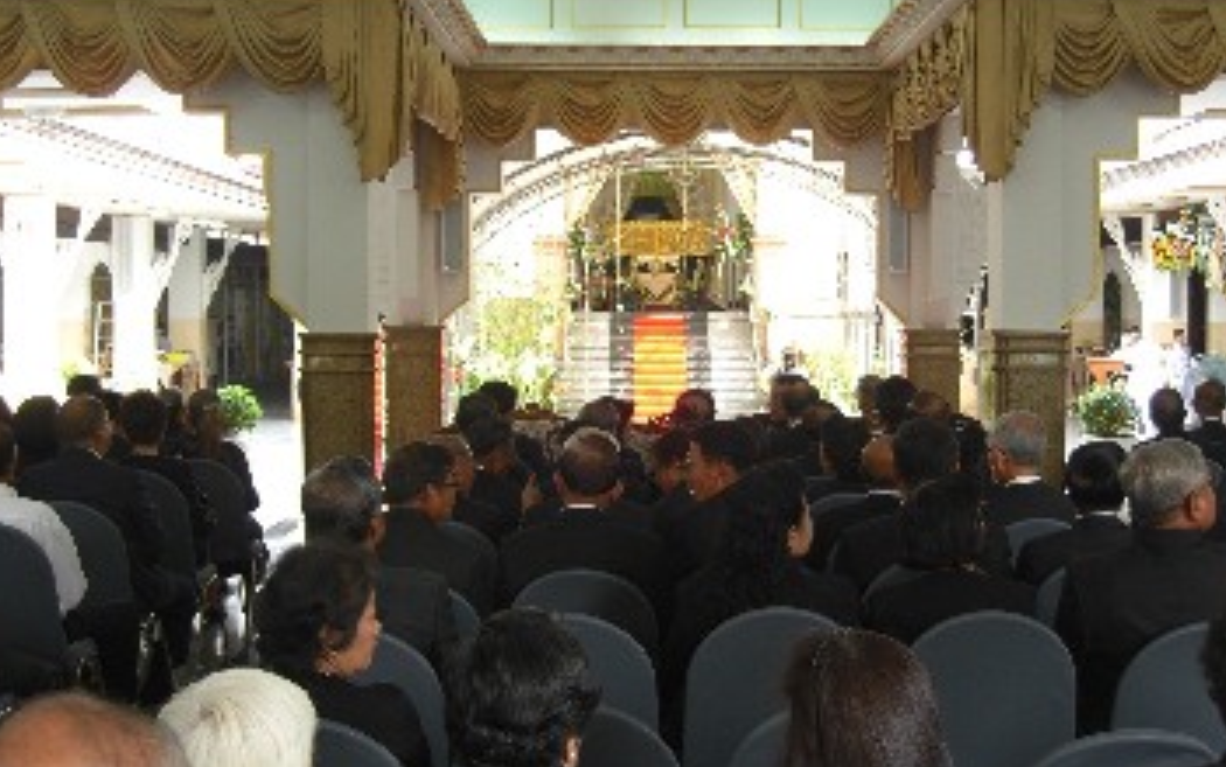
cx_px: 669
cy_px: 382
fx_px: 1537
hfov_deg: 43.4
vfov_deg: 28.0
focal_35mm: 46
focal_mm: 7.9
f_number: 2.8
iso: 100
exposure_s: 1/50
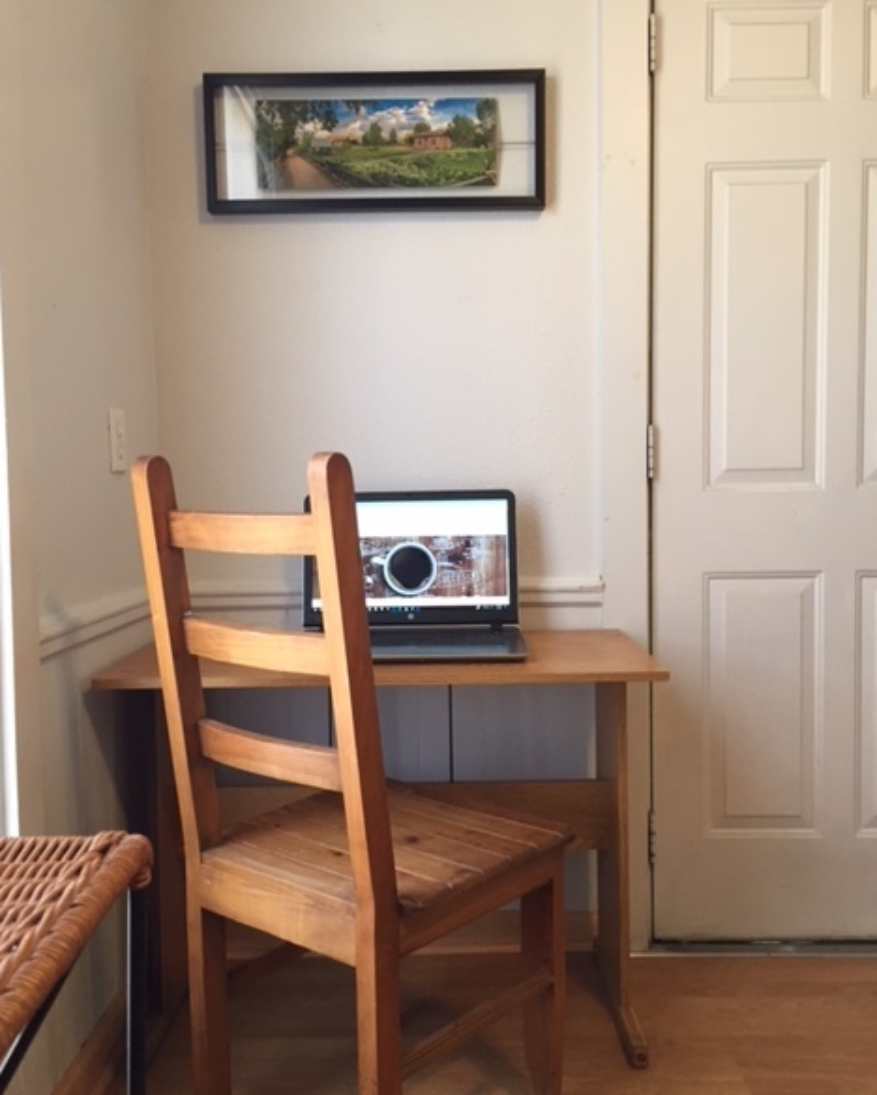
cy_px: 548
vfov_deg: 57.1
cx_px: 435
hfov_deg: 47.2
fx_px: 1005
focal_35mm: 31
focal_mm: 4.15
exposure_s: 1/30
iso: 80
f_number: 2.2
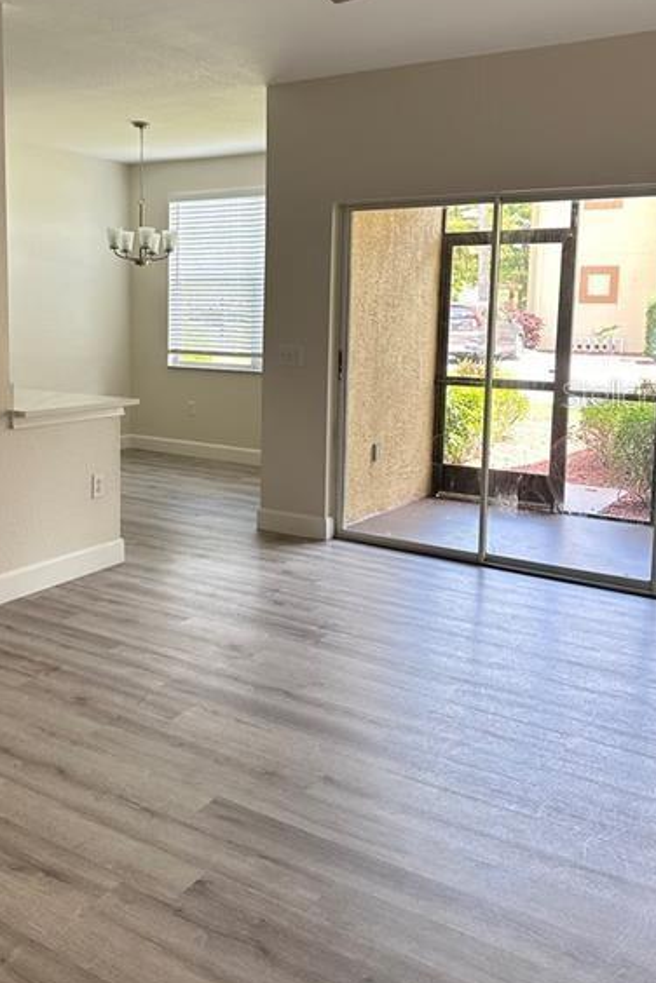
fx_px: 929
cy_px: 394
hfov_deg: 38.5
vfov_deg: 55.4
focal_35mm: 34
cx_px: 223
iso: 200
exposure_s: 1/121
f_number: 1.78
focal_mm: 6.86
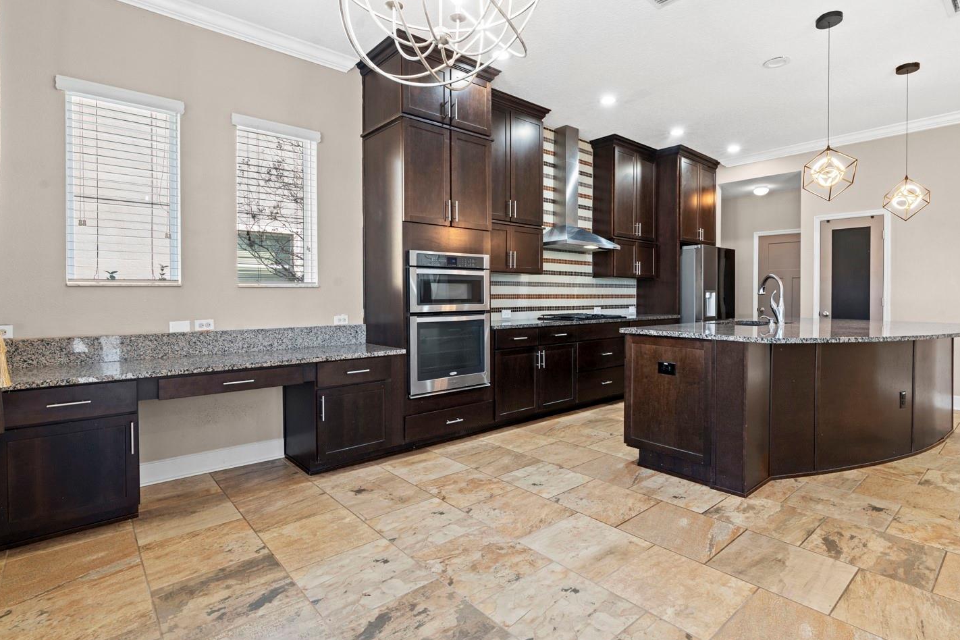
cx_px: 494
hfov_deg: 90.0
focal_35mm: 18
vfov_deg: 67.4
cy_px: 306
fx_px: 480
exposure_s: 8
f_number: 9
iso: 250
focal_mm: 16
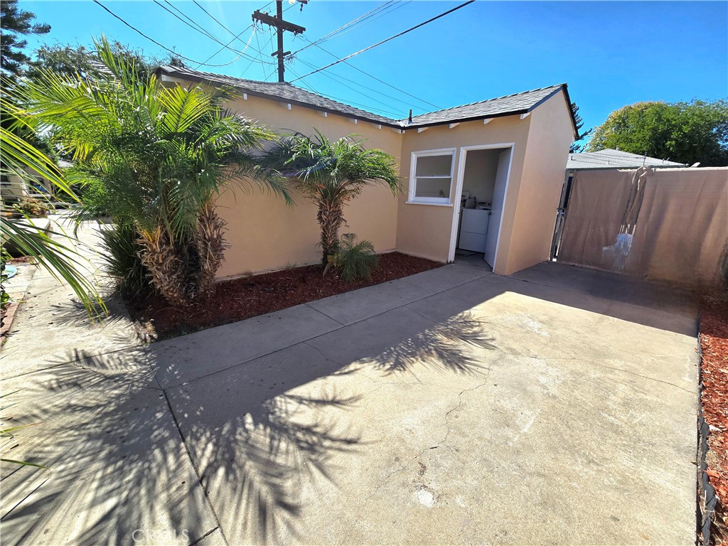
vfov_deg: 89.9
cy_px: 273
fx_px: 273
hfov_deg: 106.2
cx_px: 364
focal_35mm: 13
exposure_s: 1/2000
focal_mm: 2.2
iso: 50
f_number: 2.2
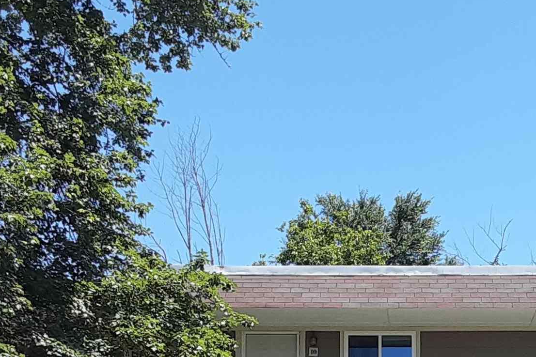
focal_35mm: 78
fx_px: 1161
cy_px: 481
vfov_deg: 16.4
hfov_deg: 25.4
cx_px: 445
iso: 40
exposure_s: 1/1079
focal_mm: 2.91
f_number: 1.9
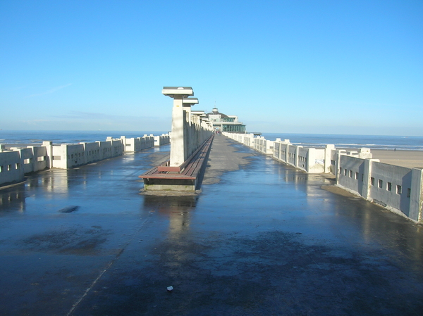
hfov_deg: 54.0
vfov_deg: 41.7
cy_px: 158
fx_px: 415
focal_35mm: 34
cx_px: 212
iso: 50
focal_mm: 5.7
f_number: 4.9
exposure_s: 1/406
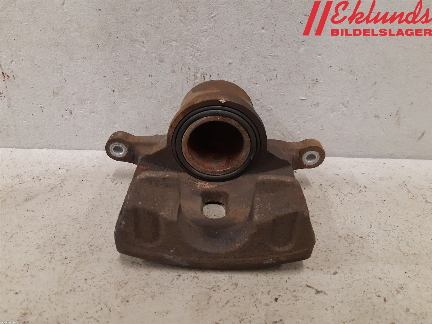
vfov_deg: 53.1
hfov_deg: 67.3
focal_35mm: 26
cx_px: 216
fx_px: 324
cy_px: 162
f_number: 1.7
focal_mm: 3.93
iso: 200
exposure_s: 1/50
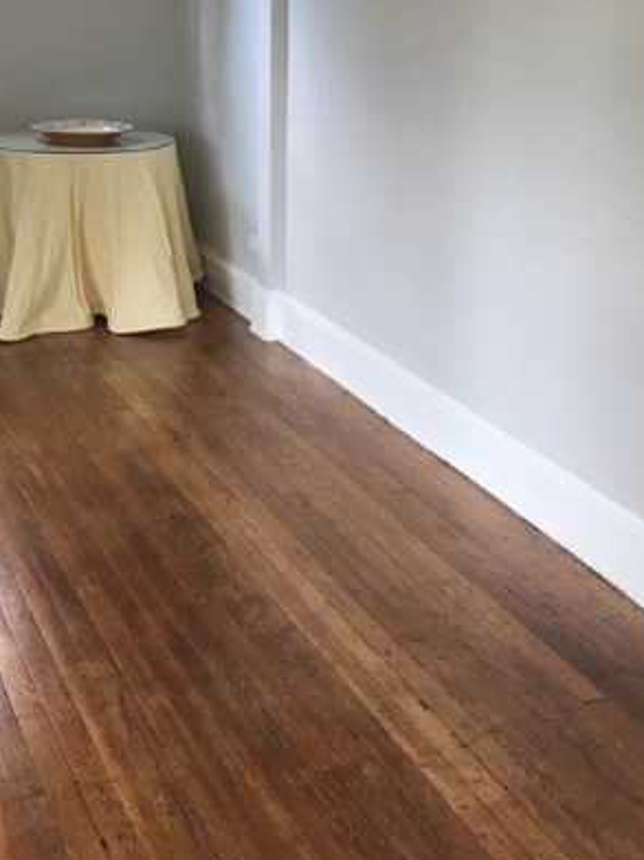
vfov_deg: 33.4
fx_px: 1415
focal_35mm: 57
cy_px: 273
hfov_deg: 25.6
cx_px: 314
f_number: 2.2
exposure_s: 1/30
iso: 50
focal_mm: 4.15
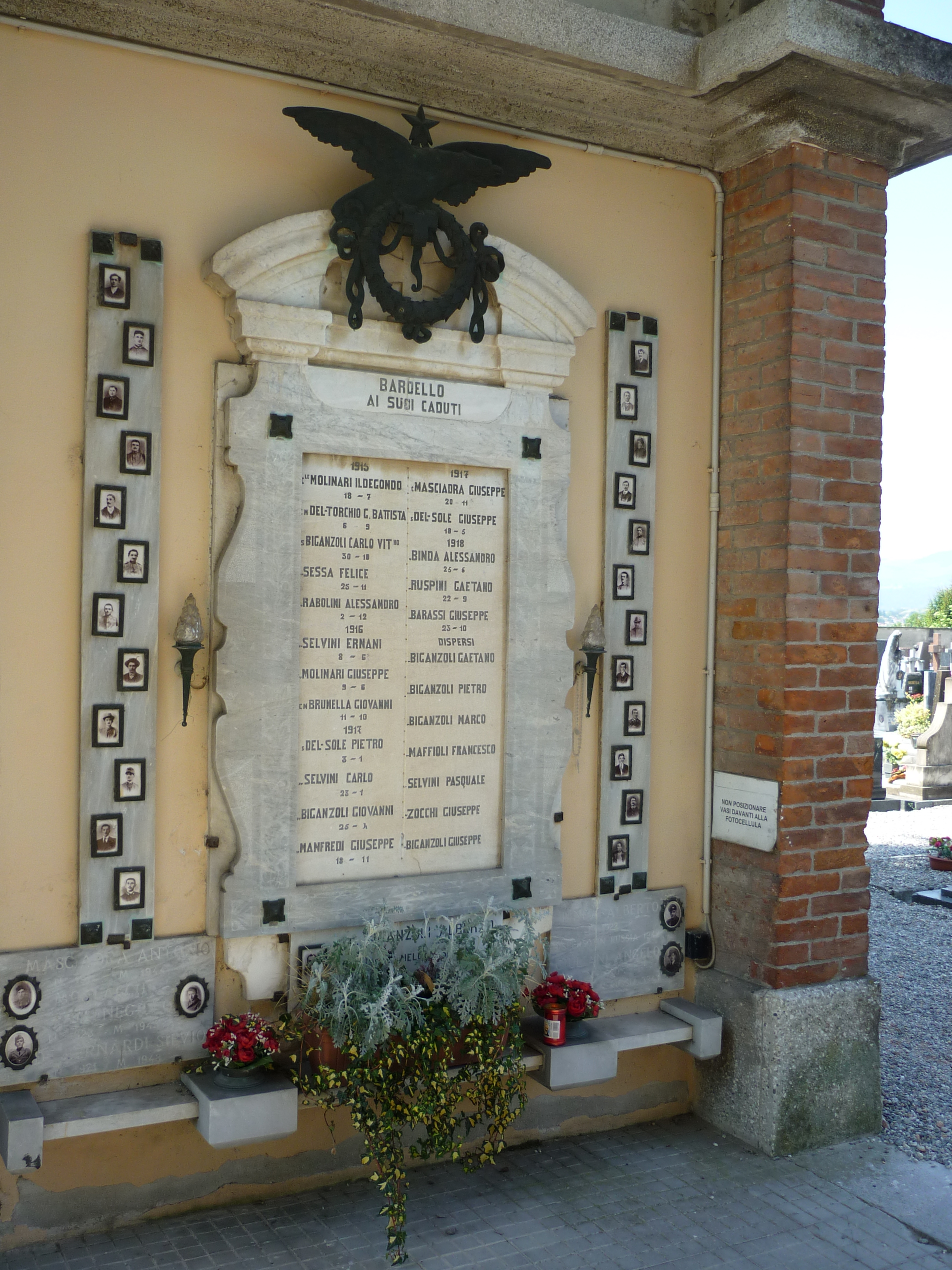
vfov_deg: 55.4
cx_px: 476
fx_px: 1210
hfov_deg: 42.9
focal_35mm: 33
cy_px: 635
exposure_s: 1/250
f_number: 2.8
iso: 80
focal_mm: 5.5
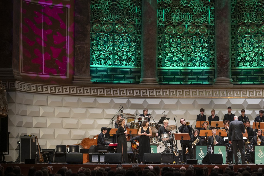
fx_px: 843
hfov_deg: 17.8
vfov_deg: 11.9
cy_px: 114
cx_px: 174
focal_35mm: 115
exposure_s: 1/400
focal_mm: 85
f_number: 2.2
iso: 2000
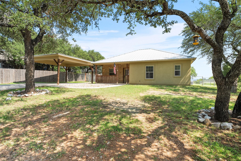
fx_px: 127
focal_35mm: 19
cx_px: 120
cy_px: 80
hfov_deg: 86.9
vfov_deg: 64.5
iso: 200
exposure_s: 1/100
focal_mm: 19
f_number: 8
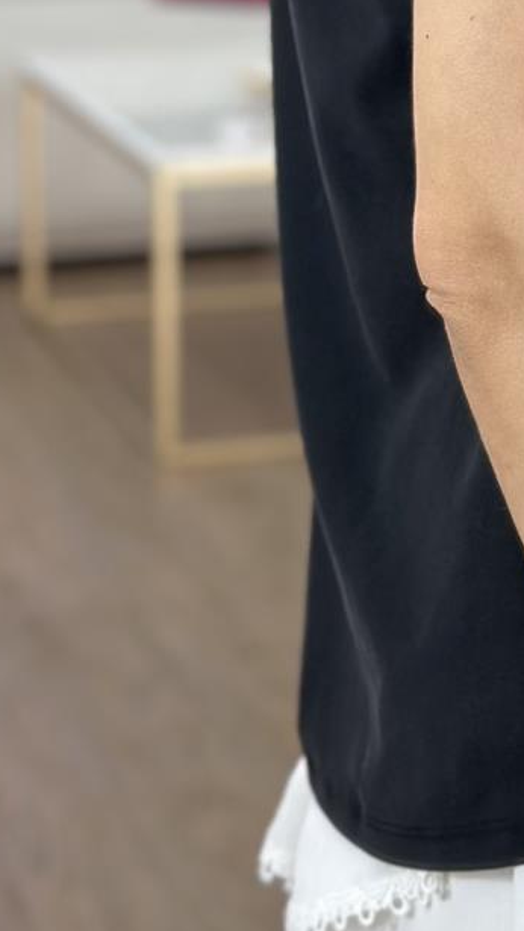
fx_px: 3359
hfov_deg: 8.7
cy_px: 18
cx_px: 795
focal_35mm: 136
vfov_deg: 15.5
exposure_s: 1/161
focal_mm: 6.86
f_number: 1.78
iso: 80
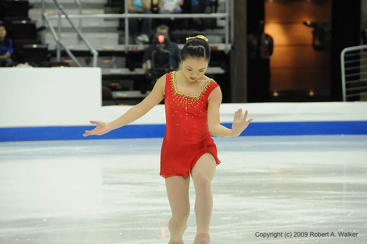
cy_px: 122
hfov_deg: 9.2
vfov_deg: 6.1
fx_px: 2290
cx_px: 184
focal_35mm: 225
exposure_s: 1/640
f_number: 5.6
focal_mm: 150
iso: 3200
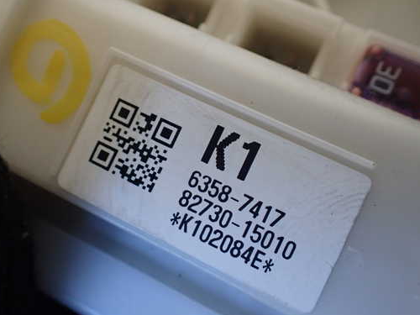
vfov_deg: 39.7
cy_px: 154
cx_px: 199
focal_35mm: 36
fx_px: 437
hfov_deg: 51.3
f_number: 2.3
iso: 400
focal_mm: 5.4
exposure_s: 1/125
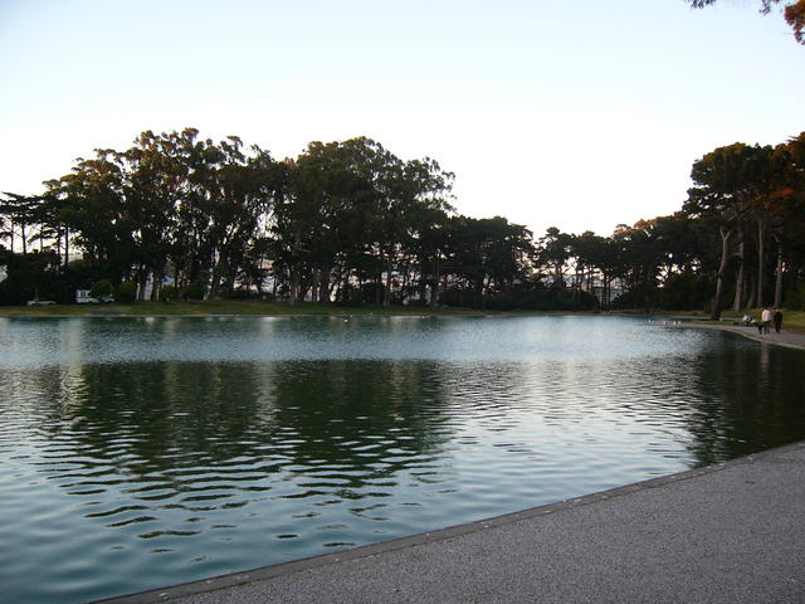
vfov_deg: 40.7
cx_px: 402
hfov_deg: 52.6
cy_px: 302
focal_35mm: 35
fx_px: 814
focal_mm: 5.8
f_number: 2.8
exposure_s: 1/50
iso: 100
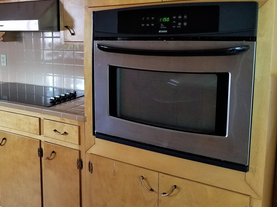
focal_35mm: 40
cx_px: 66
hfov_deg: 45.0
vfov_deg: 35.6
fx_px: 320
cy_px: 67
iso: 160
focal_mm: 4.2
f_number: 1.7
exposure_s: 1/24
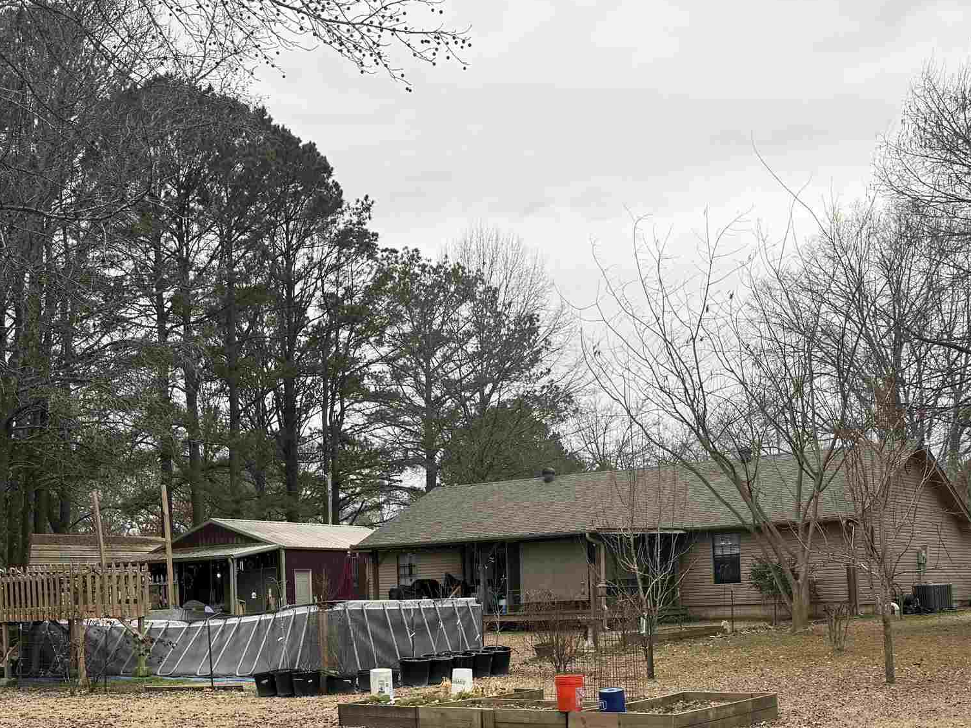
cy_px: 574
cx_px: 524
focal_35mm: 49
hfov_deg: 38.9
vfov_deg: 29.1
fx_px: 1374
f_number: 1.78
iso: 80
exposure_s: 1/391
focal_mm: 6.76
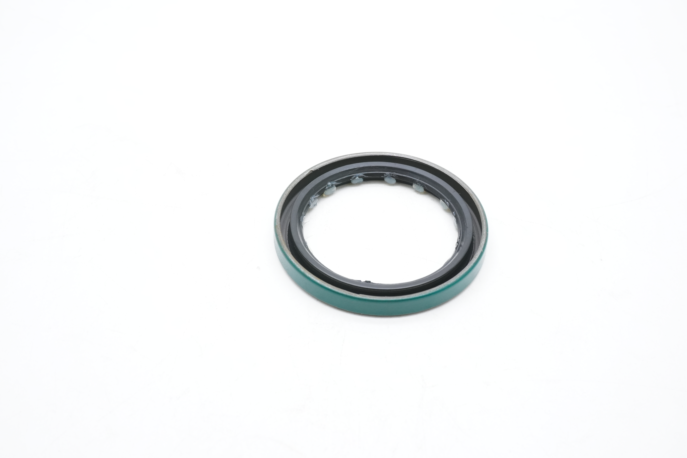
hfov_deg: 43.6
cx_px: 344
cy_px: 229
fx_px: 859
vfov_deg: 29.9
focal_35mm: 45
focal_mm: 30
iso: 1000
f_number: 11
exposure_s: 1/60
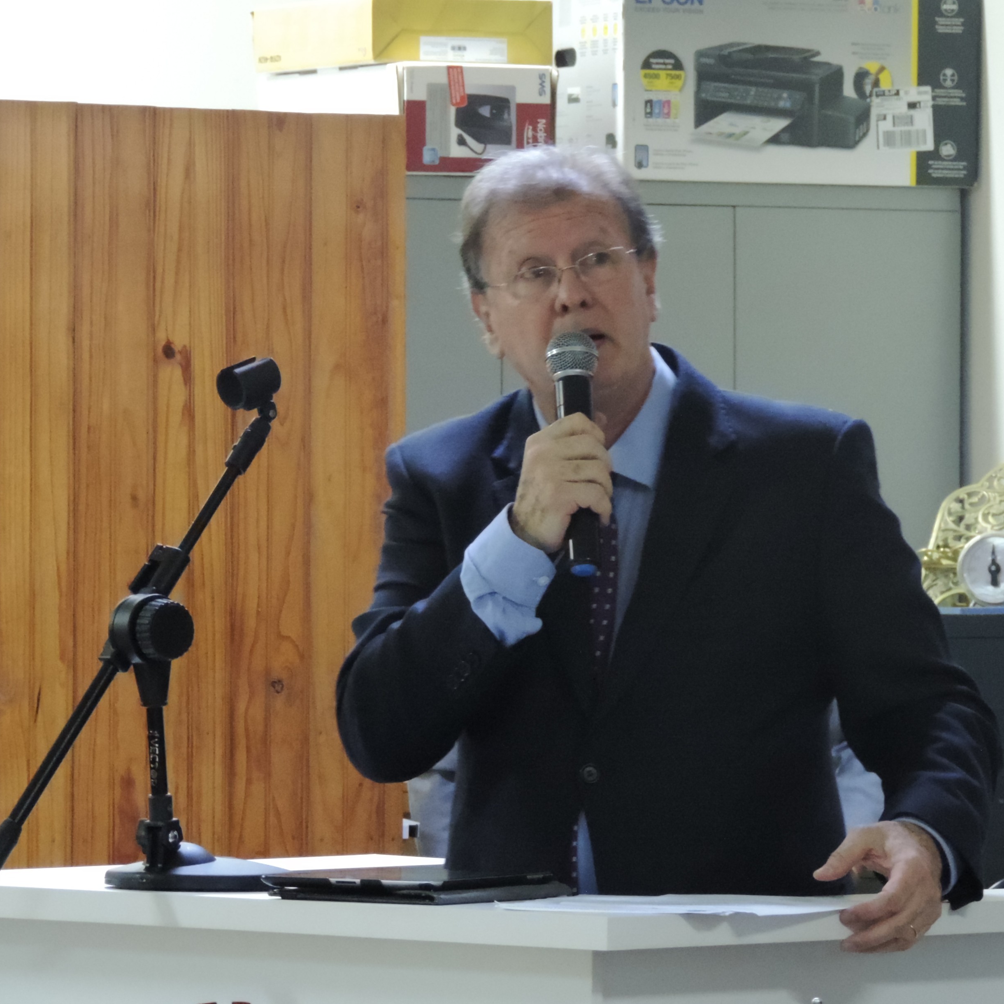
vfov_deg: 6.6
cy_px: 503
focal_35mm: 266
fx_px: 8729
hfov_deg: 6.6
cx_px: 591
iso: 1600
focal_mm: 40.1
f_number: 4.6
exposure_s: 1/15
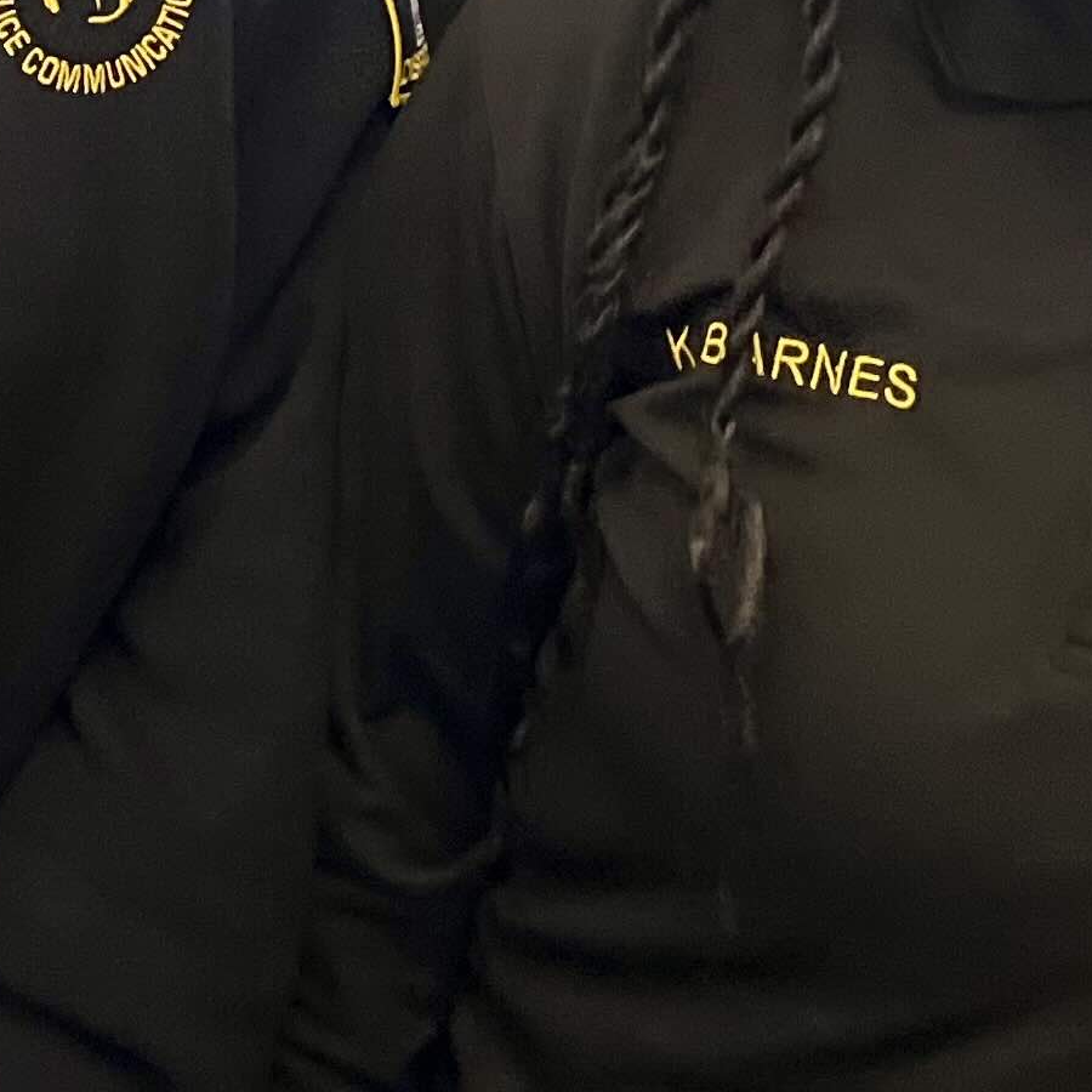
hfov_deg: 16.4
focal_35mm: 103
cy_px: -374
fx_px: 3676
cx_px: -76
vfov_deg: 15.9
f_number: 1.6
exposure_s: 1/27
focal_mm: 5.1
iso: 800
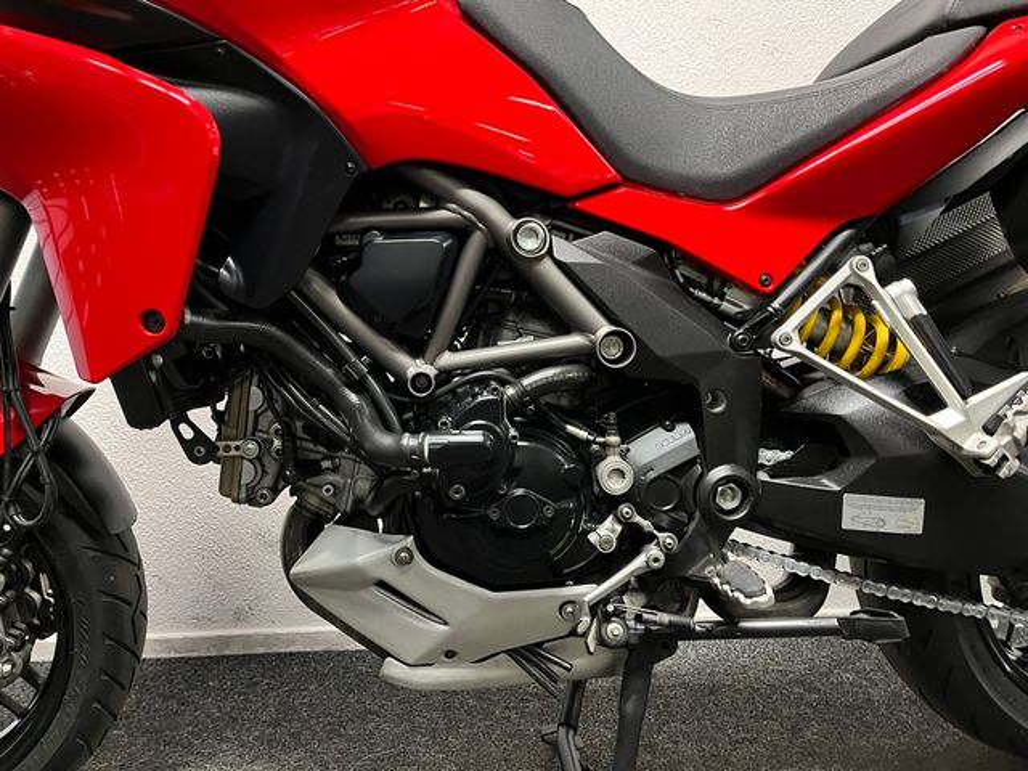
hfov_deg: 67.3
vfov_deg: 53.1
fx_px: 772
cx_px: 514
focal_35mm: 26
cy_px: 386
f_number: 1.6
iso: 500
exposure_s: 1/33
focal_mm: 5.1
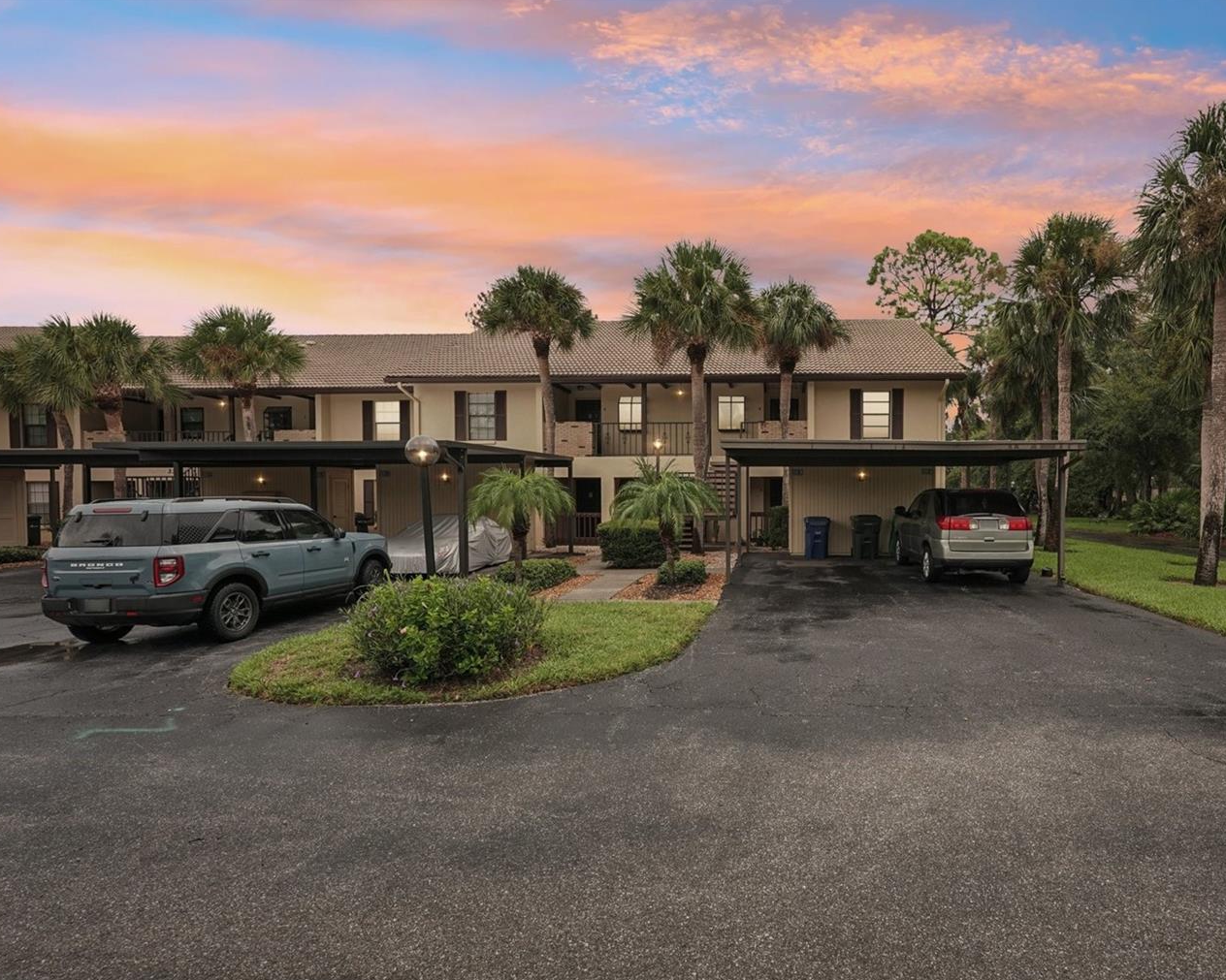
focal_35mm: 19
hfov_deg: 81.8
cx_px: 763
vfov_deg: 70.8
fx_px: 689
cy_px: 511
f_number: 8
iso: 400
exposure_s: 1/250
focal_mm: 16
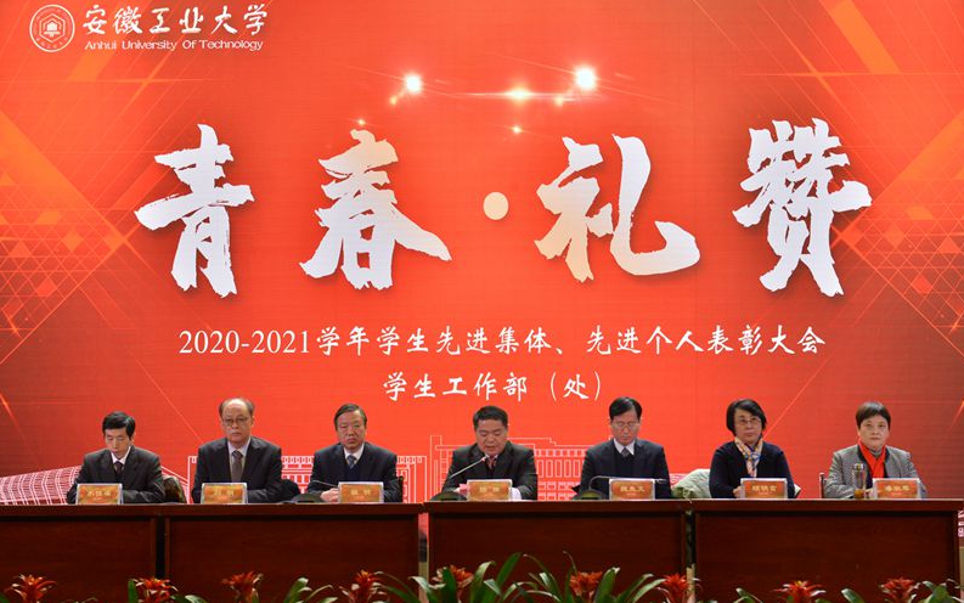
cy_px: 303
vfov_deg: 18.1
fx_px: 1892
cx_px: 485
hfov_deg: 28.6
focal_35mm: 72
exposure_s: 1/60
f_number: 7.1
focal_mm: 70
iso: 1000
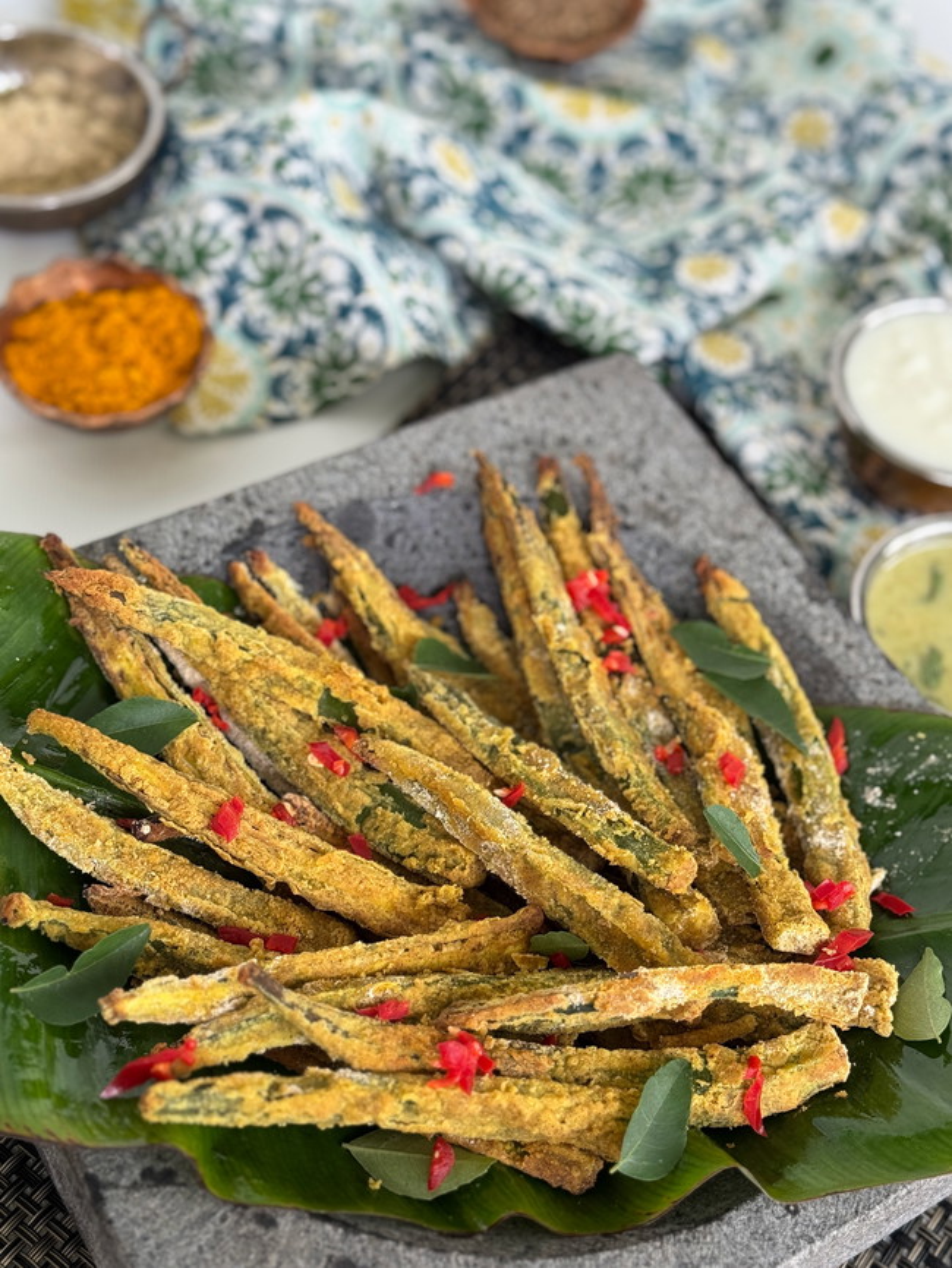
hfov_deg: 30.3
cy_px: 634
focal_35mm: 48
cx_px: 476
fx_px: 1759
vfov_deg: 39.6
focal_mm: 6.76
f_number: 1.78
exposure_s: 1/121
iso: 100
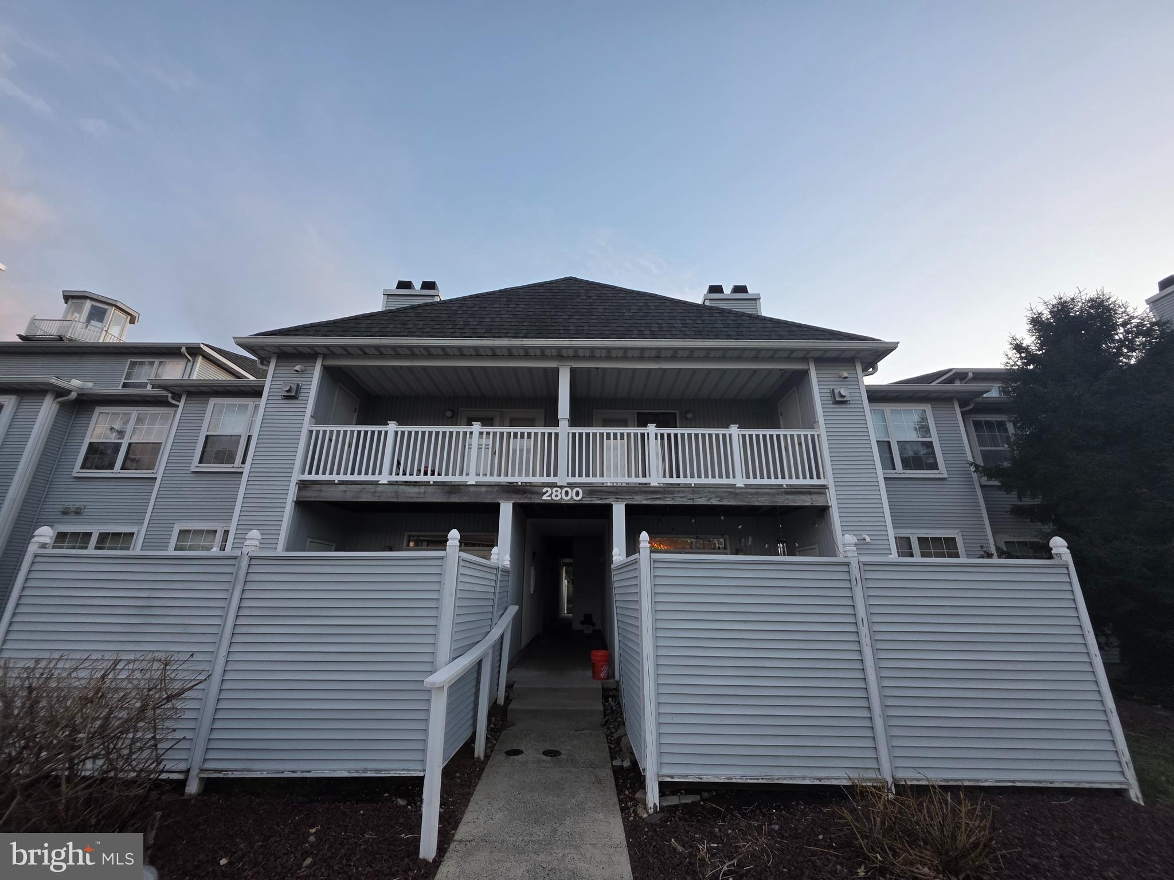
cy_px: 440
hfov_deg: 106.2
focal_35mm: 13
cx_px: 587
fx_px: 441
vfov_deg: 89.9
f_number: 1.9
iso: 160
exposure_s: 1/359
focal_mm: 2.2
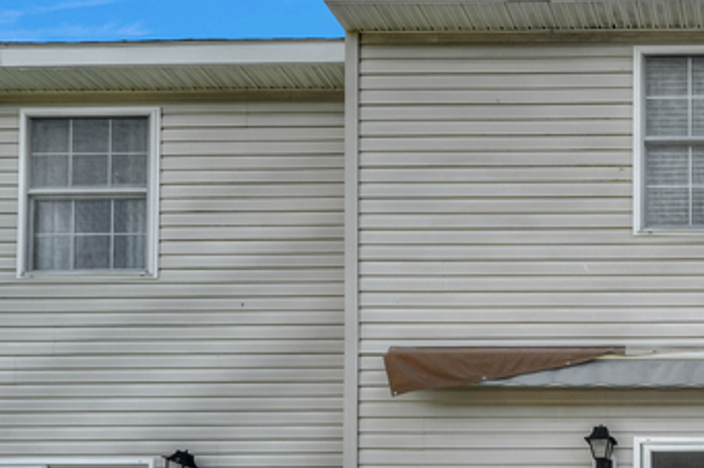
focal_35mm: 42
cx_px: 772
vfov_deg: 26.5
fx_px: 821
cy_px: 623
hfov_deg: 38.5
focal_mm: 14
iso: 320
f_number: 8
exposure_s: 1/400
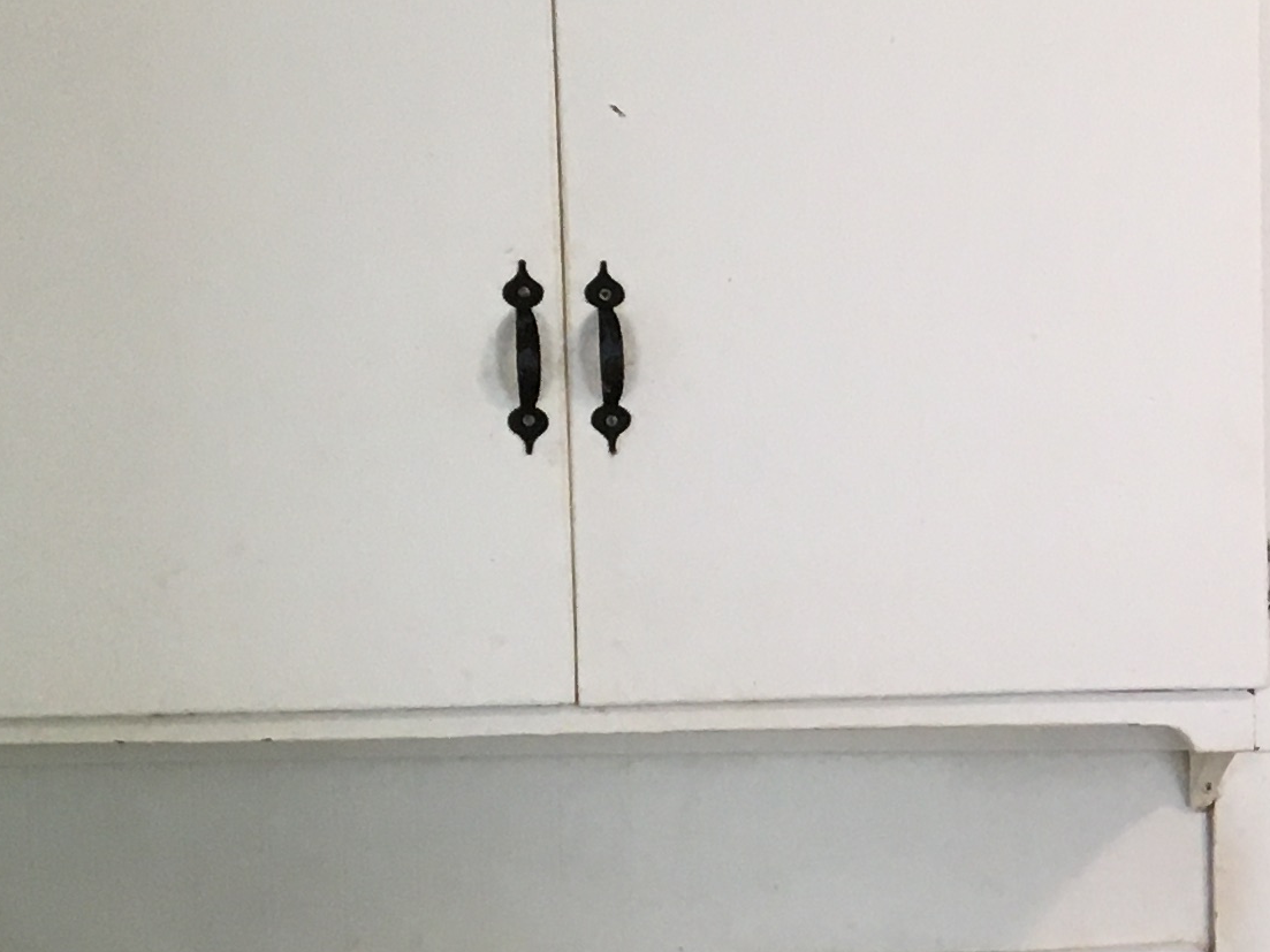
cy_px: 799
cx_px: 1902
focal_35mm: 106
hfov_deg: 16.8
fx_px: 3889
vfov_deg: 13.9
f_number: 2.2
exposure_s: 1/30
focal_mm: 4.15
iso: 40
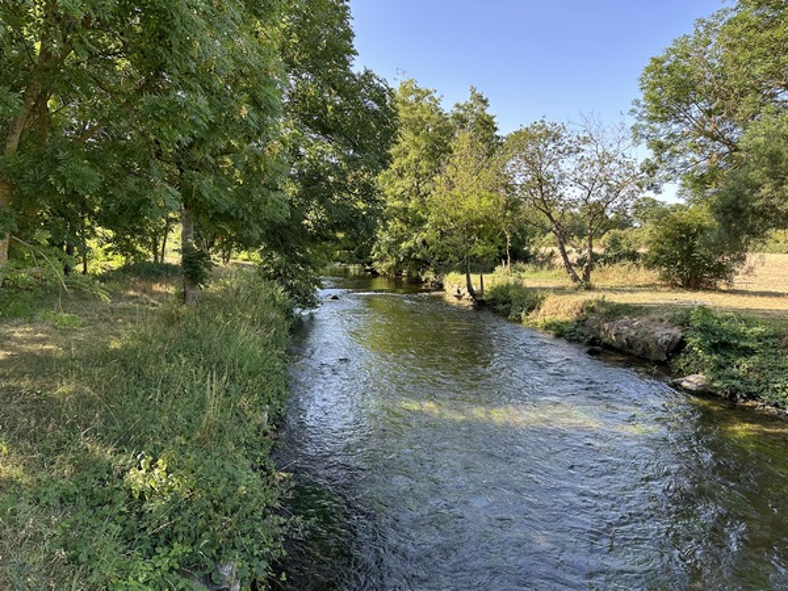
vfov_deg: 56.8
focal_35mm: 24
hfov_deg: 71.6
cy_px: 296
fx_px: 546
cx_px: 394
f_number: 1.78
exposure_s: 1/555
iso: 80
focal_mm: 6.86
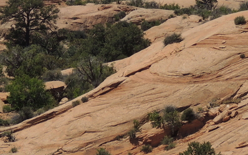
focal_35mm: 494
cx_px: 140
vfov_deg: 2.7
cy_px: -128
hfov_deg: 4.3
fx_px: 3340
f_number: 4.4
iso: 100
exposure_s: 1/1250
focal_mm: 25.8
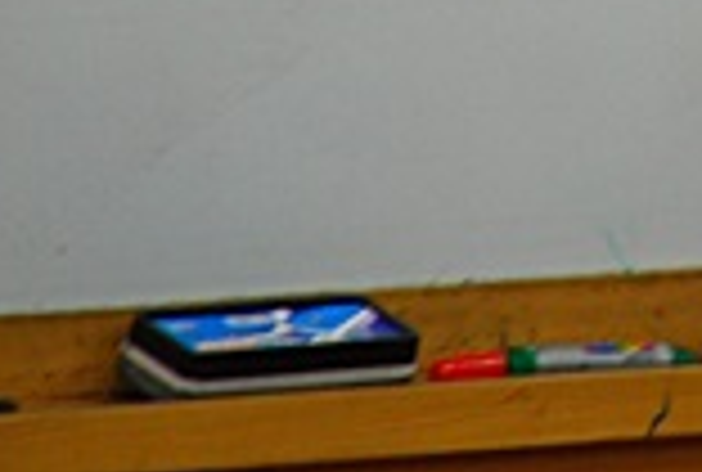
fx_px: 20252
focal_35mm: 1036
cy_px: -728
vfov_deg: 1.3
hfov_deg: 2.0
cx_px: 1472
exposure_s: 1/30
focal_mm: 135
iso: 400
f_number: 5.6
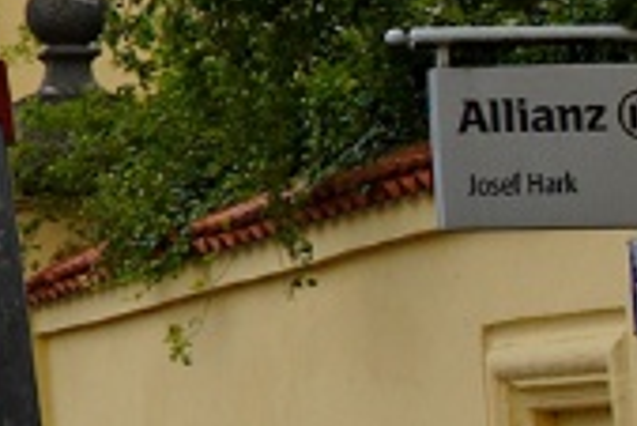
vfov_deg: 4.3
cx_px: -1572
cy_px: -287
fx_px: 5594
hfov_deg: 5.9
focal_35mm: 316
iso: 100
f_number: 6.7
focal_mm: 27
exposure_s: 1/180
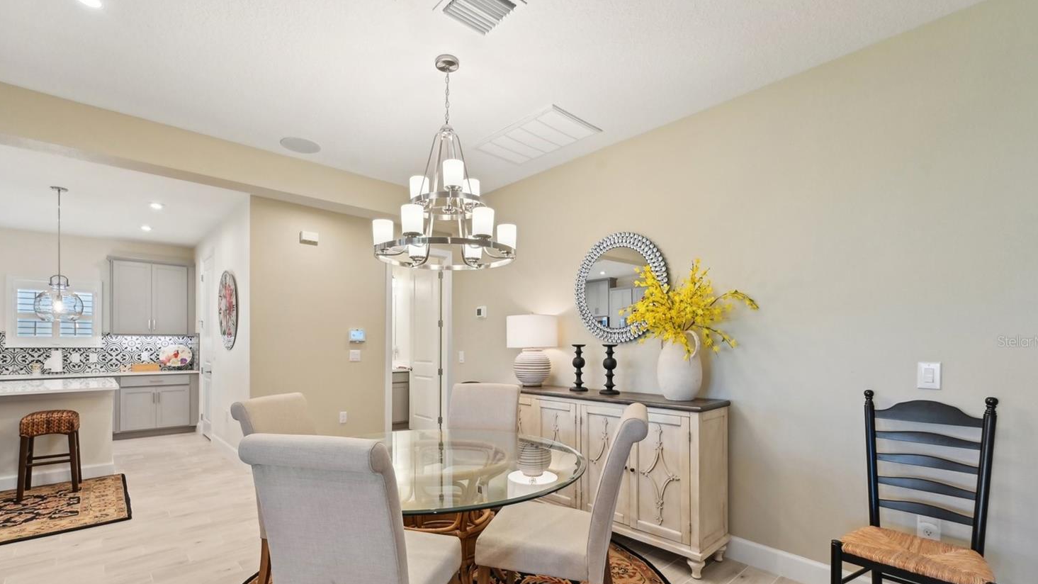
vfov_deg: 66.6
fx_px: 440
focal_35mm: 16
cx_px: 494
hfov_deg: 99.3
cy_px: 341
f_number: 8
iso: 400
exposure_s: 1/50
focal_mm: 14
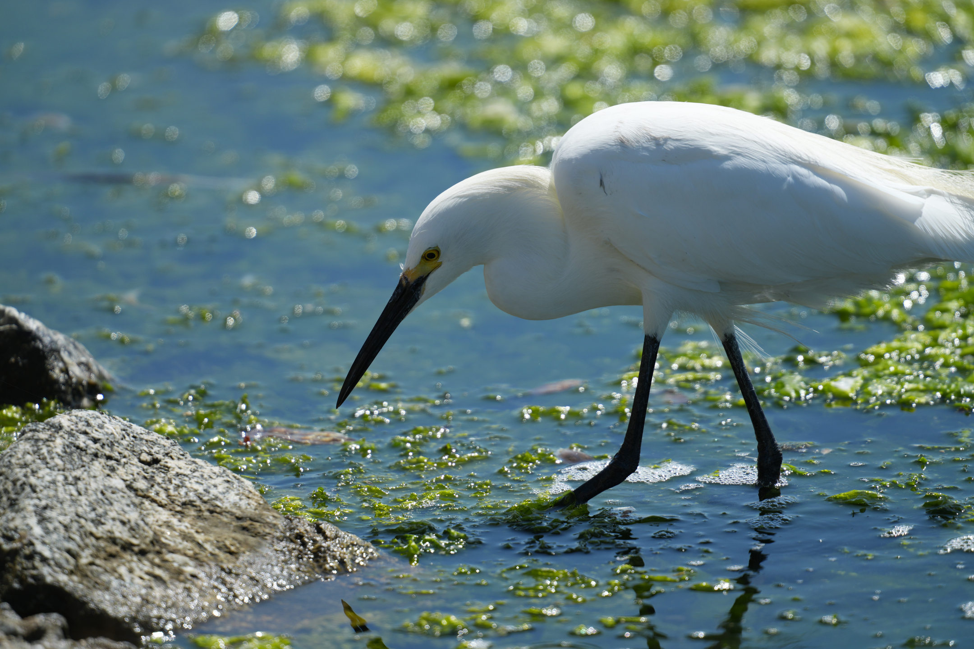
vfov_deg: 2.3
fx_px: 16232
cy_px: 324
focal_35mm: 600
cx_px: 487
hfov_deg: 3.4
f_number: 5.6
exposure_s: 1/800
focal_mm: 600
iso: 200
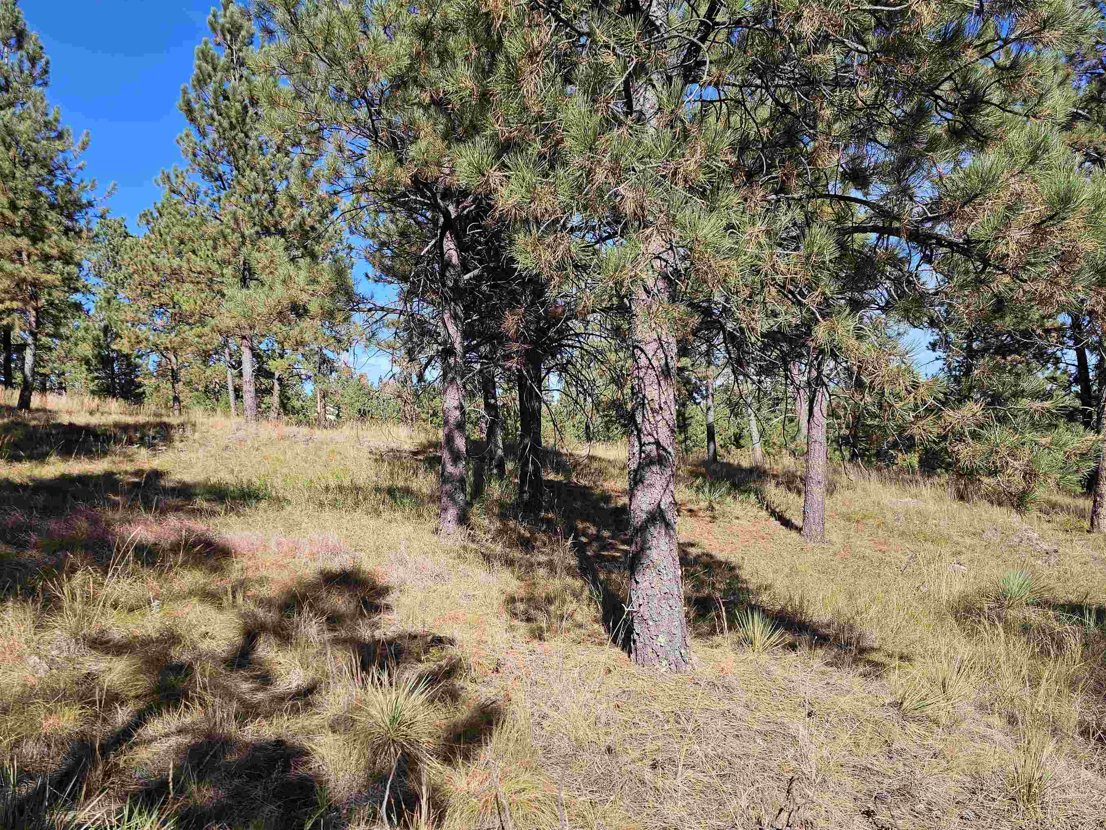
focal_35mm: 26
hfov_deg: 67.1
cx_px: 492
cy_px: 467
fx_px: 831
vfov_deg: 52.9
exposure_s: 1/526
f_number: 1.7
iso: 10
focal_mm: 6.3
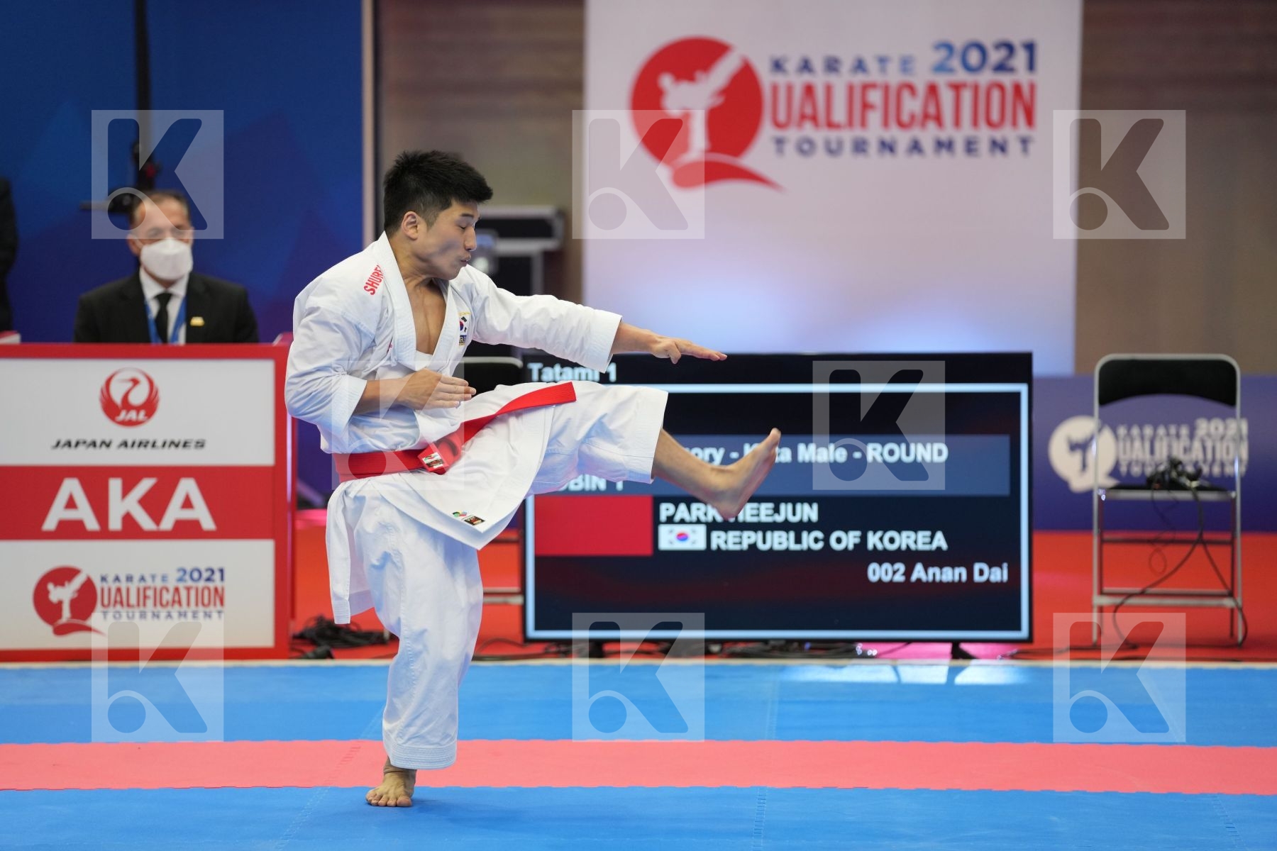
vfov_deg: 8.2
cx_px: 638
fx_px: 5959
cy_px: 426
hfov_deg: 12.2
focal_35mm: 168
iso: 1250
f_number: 2.8
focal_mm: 168
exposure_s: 1/500
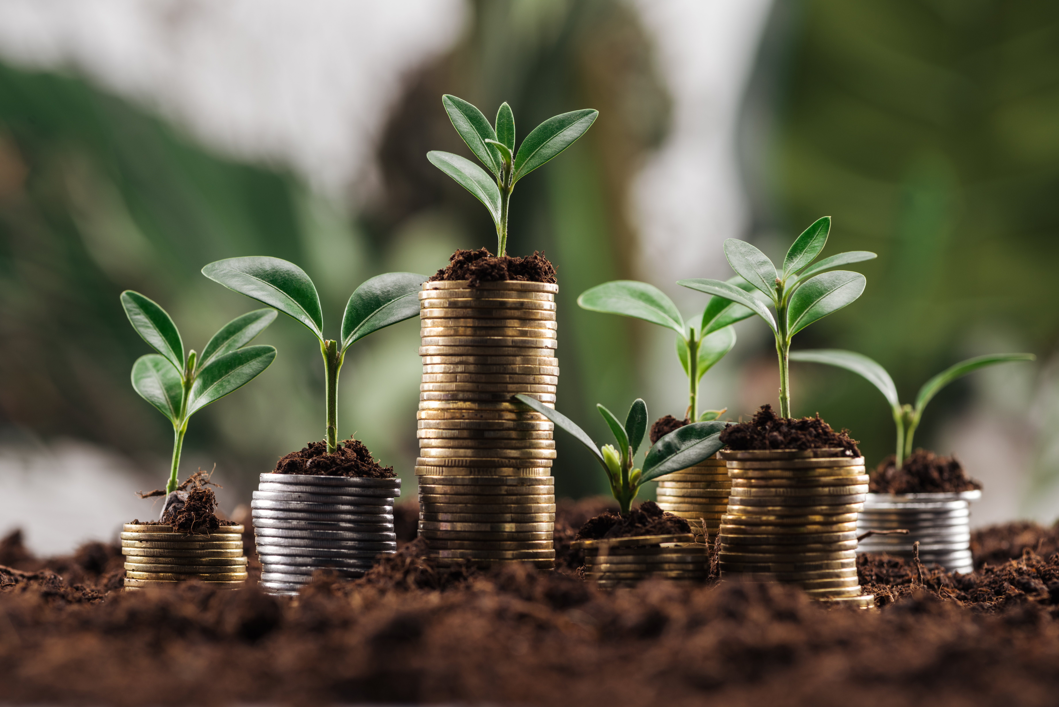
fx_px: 3090
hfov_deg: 19.5
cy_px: 354
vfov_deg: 13.1
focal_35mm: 105
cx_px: 530
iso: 160
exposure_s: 1/160
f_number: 9
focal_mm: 105
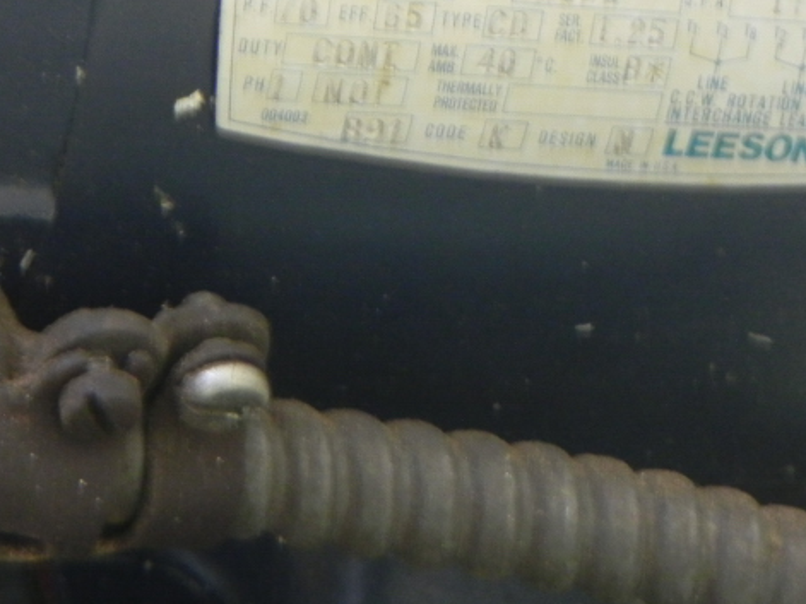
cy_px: 63
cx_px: 690
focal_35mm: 184
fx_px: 4283
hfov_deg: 10.7
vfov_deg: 8.0
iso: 400
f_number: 4
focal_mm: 16.9
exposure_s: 1/2.8
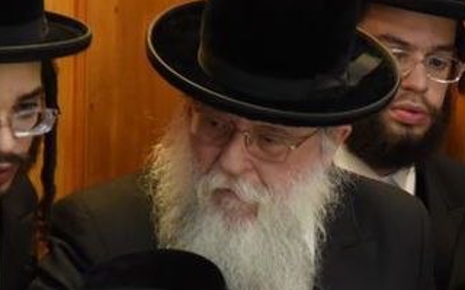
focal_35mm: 424
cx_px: 478
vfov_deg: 3.1
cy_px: 525
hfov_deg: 4.9
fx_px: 5373
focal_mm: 95
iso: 1600
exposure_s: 1/100
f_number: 4
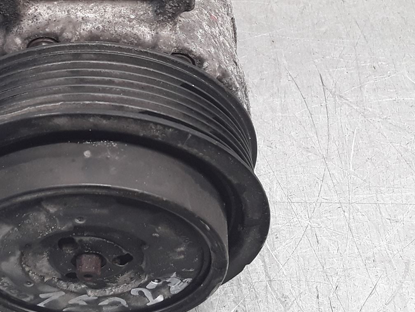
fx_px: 684
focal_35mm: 57
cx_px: 105
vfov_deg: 25.1
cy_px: 52
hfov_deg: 33.1
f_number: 1.9
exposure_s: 1/50
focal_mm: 2.91
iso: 50
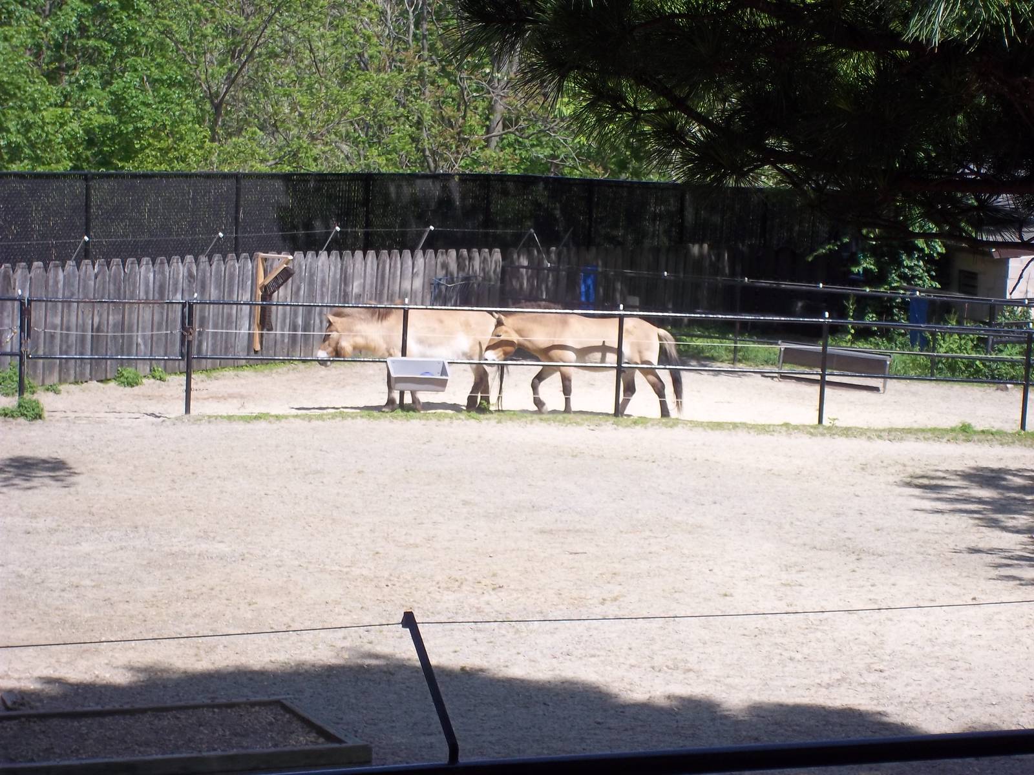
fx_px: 3226
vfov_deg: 13.7
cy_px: 388
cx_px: 517
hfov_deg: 18.2
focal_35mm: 108
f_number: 5.6
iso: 80
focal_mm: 19.5
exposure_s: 1/320
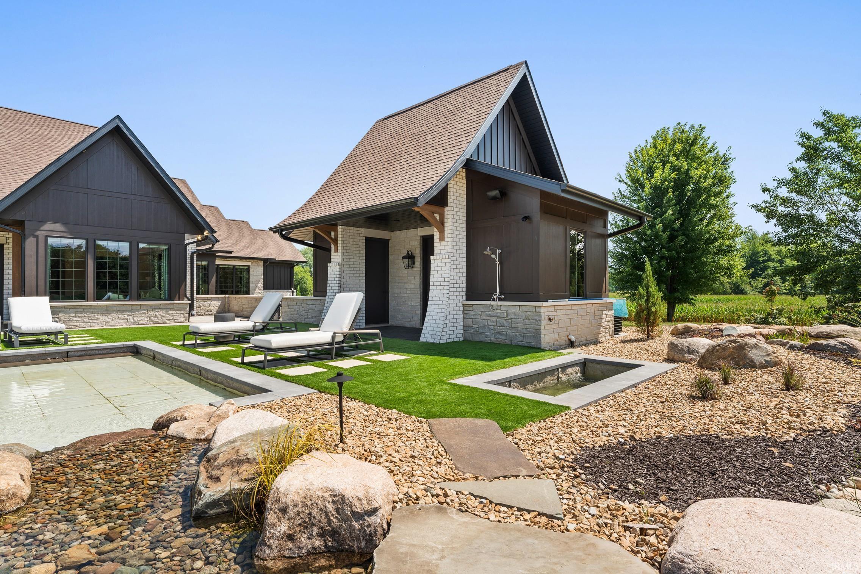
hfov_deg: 89.7
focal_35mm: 18
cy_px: 287
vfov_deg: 67.1
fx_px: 433
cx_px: 430
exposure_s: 1/60
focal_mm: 18.1
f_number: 11
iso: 100
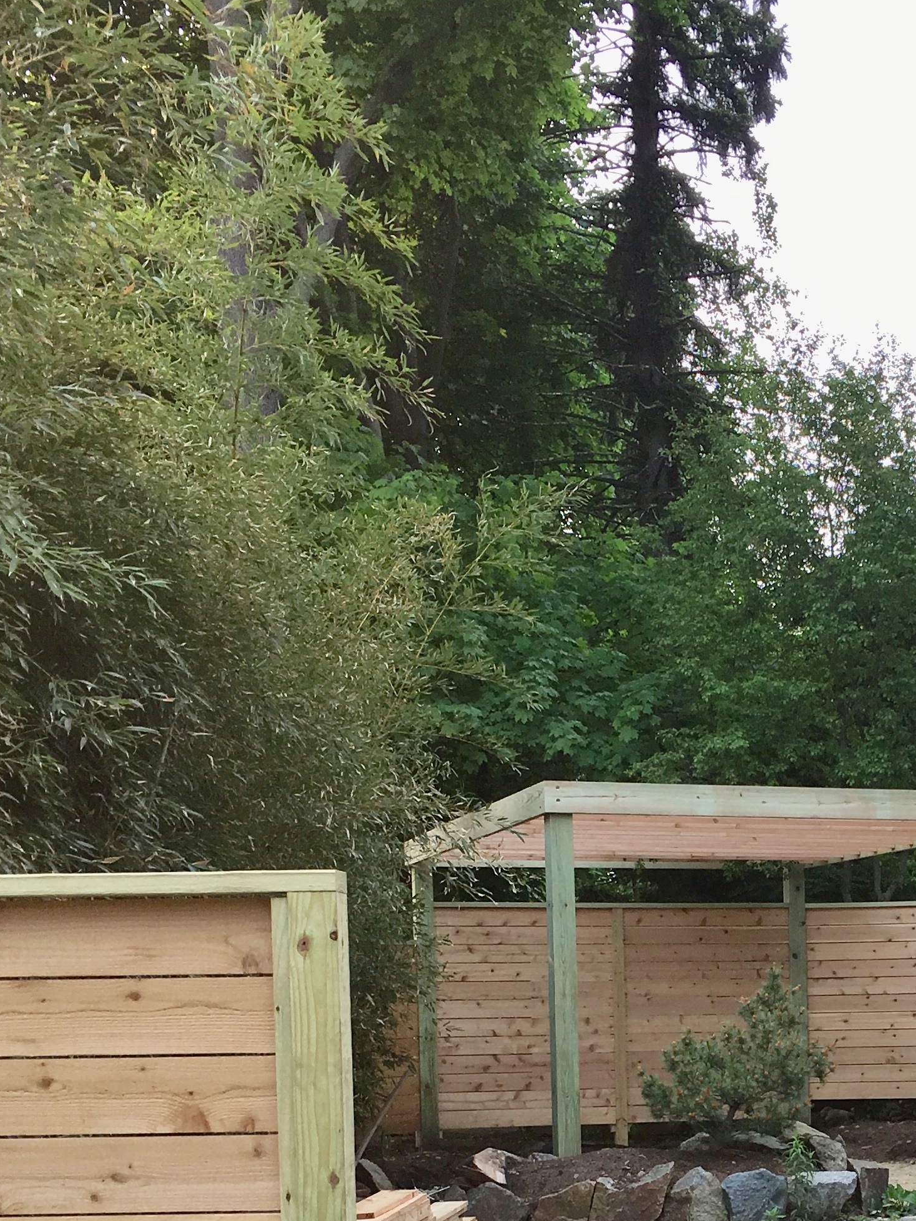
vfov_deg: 30.6
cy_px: 1120
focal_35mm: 60
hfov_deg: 23.7
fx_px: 2117
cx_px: 835
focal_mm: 4.15
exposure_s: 1/390
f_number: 2.2
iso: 25
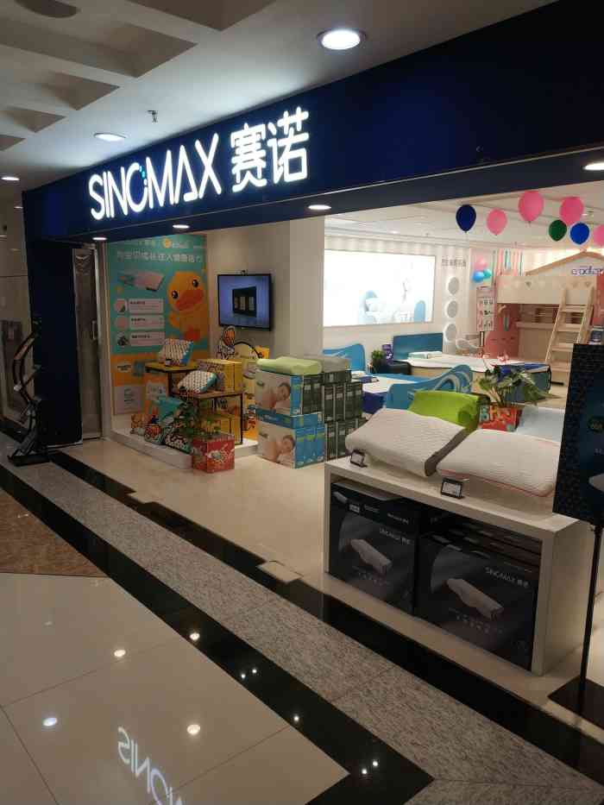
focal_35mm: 32
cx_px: 302
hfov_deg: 44.2
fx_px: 744
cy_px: 402
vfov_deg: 56.8
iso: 194
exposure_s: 1/100
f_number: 2
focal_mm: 4.5
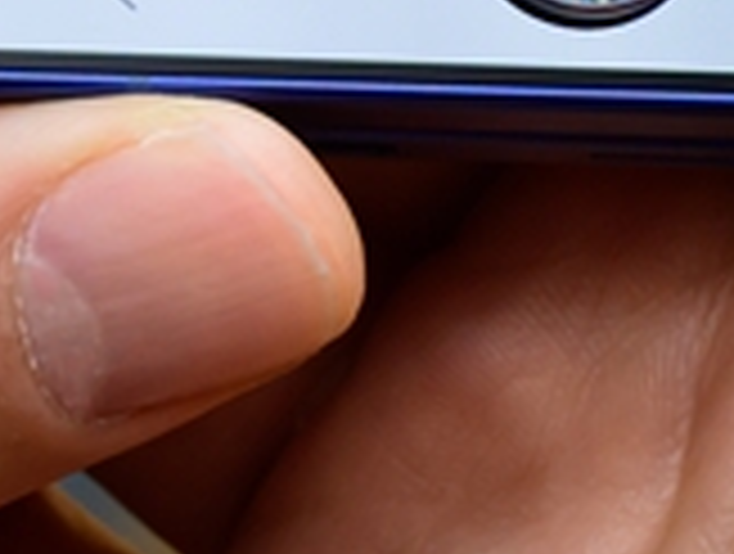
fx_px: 16257
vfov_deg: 1.9
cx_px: 221
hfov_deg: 2.6
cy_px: -682
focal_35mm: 765
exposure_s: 1/60
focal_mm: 130
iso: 1600
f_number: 9.5
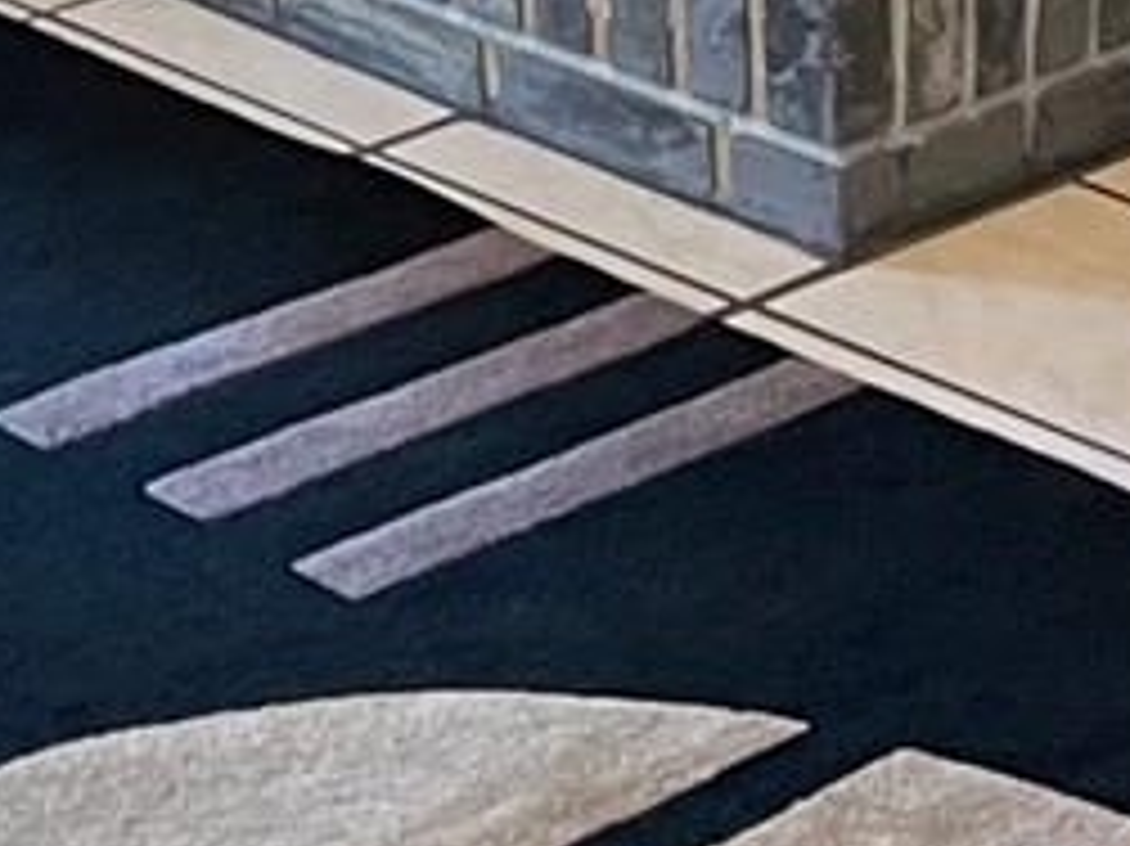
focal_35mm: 166
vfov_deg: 8.2
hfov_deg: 11.7
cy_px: -1206
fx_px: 5416
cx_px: -171
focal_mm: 5.7
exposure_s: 1/60
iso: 320
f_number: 1.5
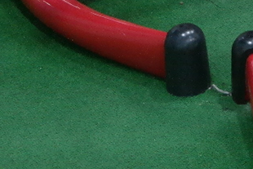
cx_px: 480
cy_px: -298
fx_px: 1174
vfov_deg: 7.4
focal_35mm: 167
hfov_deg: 11.3
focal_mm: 20
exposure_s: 1/40
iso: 1600
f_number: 3.5
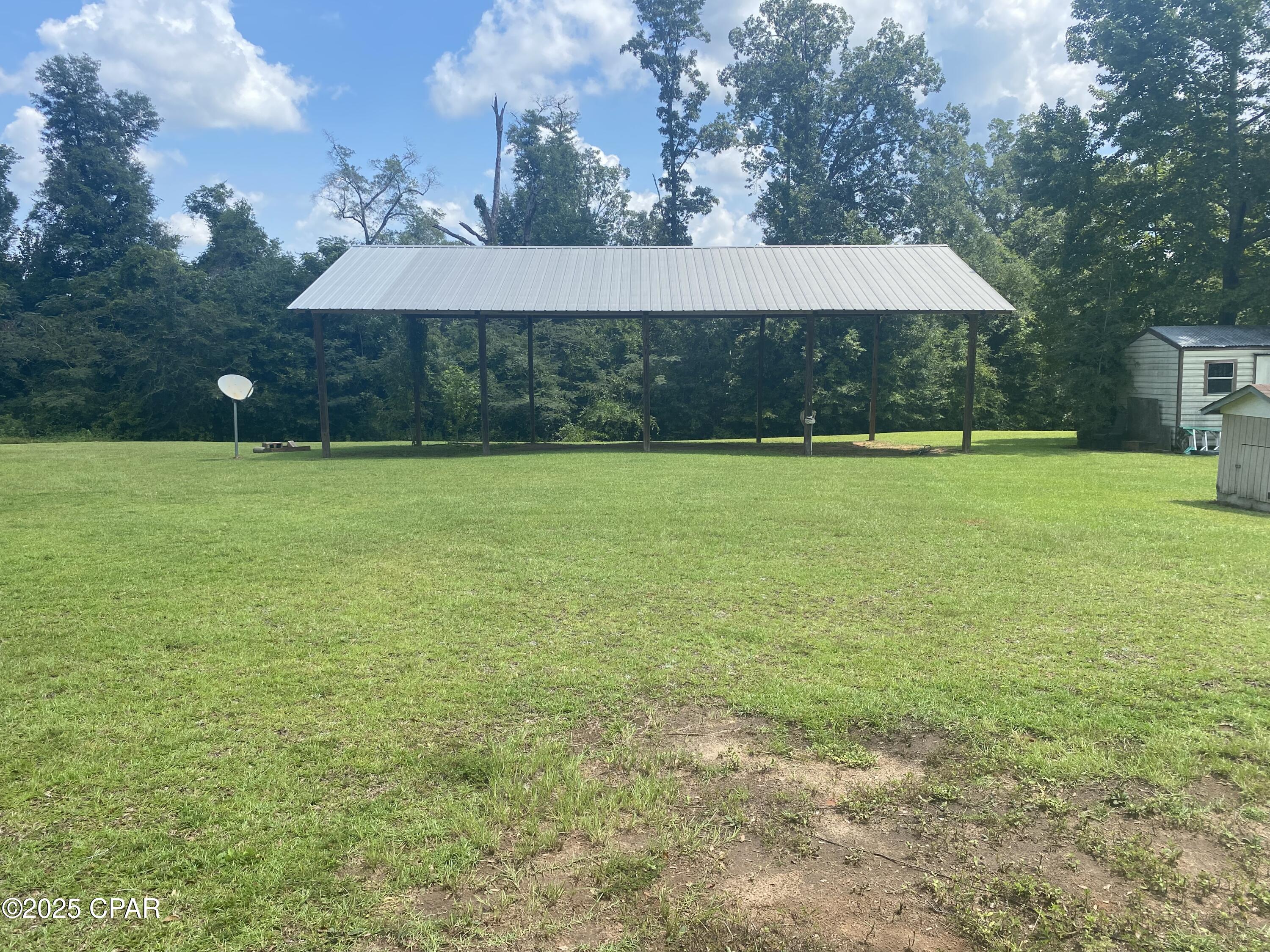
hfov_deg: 67.3
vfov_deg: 53.1
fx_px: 954
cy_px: 476
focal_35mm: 26
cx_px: 635
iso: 32
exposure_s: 1/1838
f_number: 1.8
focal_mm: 4.25
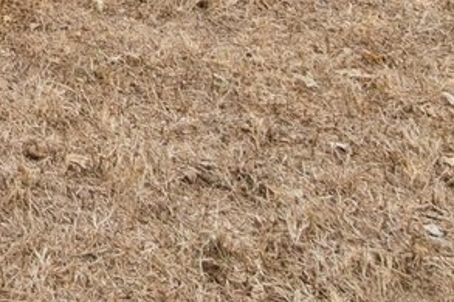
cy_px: -630
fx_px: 1323
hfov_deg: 14.1
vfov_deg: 9.7
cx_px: -607
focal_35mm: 105
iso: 100
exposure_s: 1/160
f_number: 8
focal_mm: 10
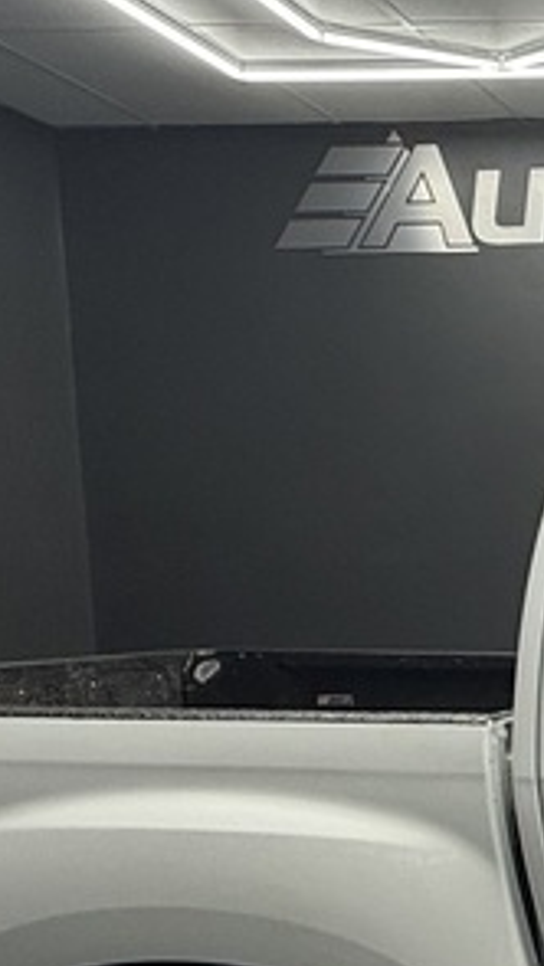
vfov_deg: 38.4
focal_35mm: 53
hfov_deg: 16.9
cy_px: 701
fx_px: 1359
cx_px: 1081
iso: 50
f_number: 2.2
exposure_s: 1/100
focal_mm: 2.22
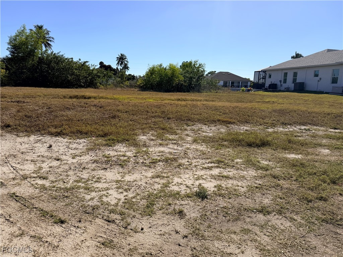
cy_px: 128
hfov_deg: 71.6
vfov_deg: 56.8
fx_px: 238
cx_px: 172
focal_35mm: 24
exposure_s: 1/10309
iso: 100
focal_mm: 6.76
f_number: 1.78
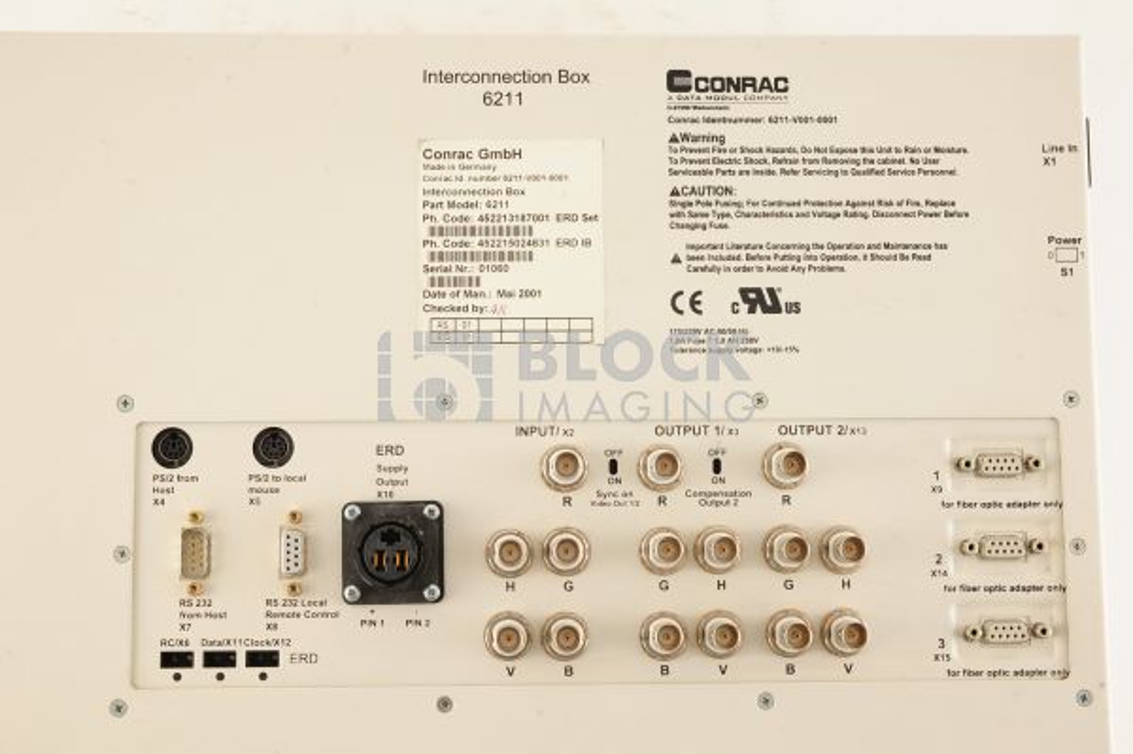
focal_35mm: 50
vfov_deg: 26.9
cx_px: 566
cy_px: 377
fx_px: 1572
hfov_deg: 39.6
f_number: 11
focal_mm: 50
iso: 1600
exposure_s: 1/125
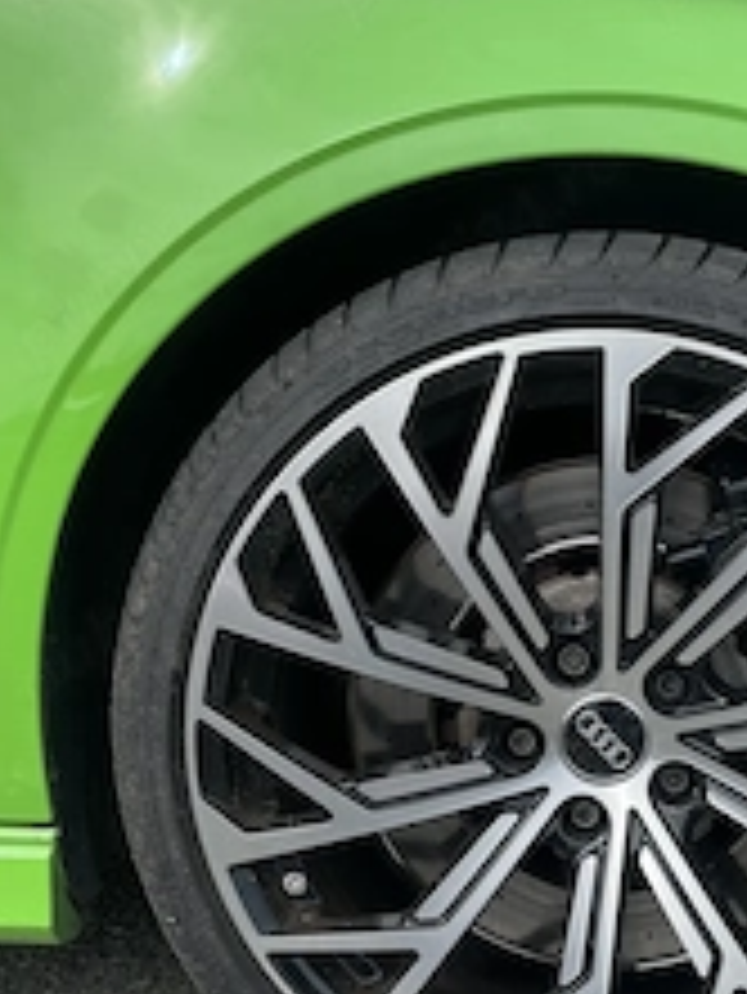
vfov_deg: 39.9
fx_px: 1351
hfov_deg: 29.9
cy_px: 670
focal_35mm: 47
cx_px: 634
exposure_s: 1/2747
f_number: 1.6
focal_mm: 4.2
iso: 32
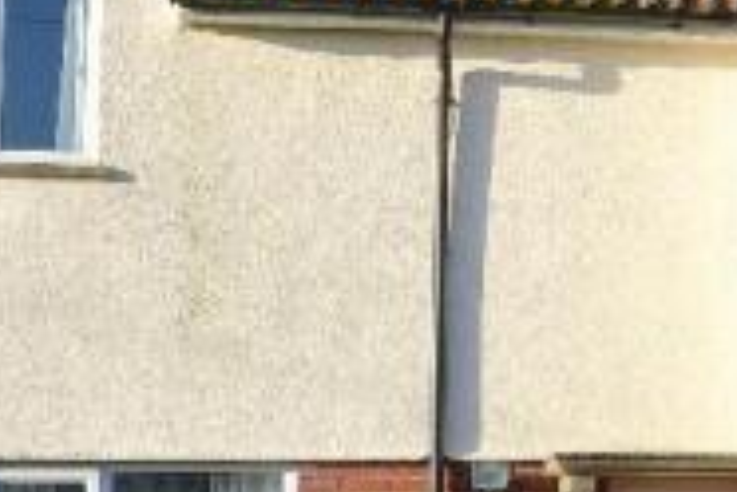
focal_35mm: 116
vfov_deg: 11.8
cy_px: 304
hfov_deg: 17.1
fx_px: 2375
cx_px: 790
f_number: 7.1
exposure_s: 1/160
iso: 100
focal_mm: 22
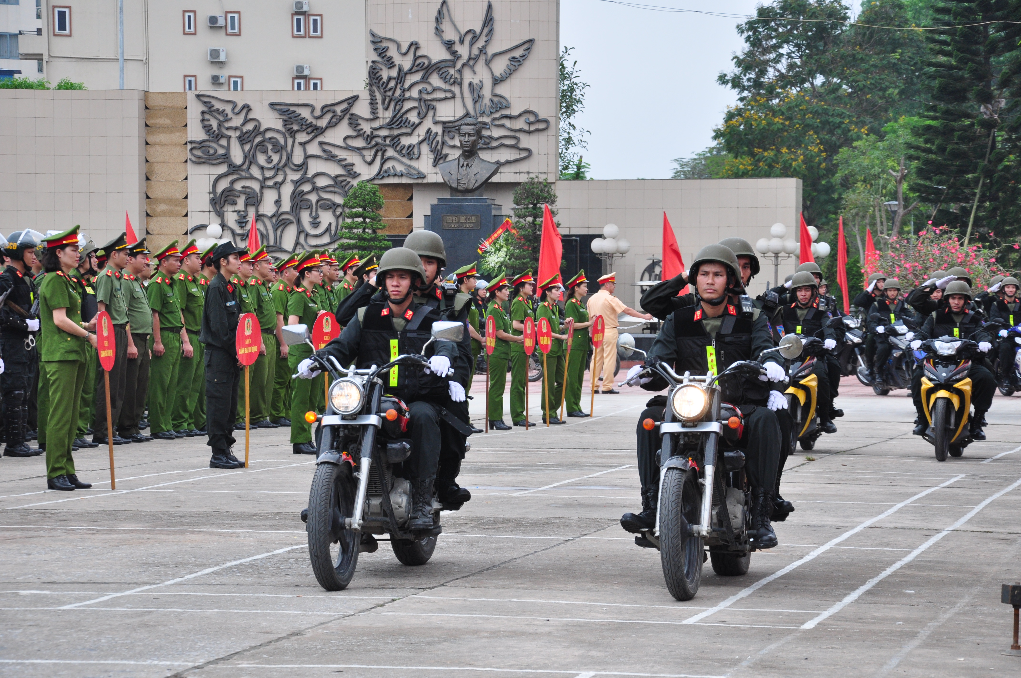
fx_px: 3612
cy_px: 339
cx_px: 510
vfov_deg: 10.7
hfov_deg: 16.1
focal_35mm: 128
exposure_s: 1/500
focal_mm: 85
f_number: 6.3
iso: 500
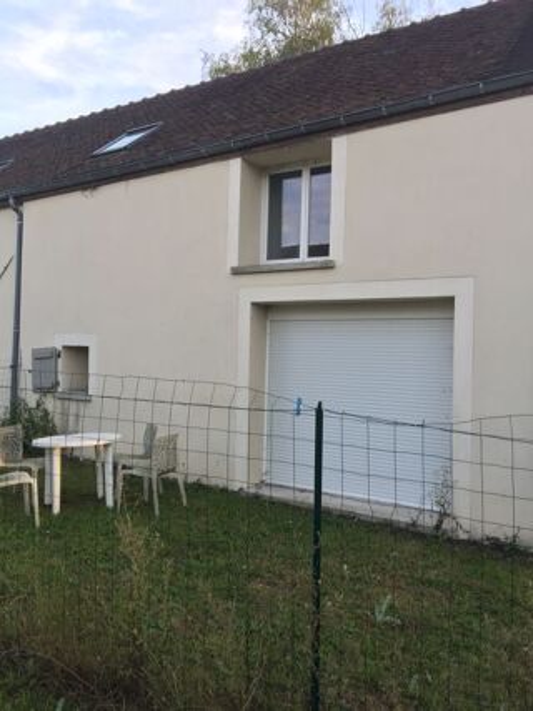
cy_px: 356
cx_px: 266
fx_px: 596
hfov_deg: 48.2
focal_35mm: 29
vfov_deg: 61.7
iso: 32
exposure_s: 1/100
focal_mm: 4.15
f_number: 2.2
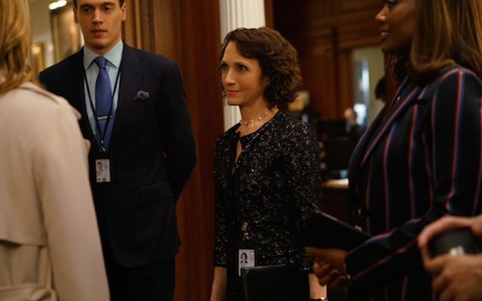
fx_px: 919
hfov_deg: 29.4
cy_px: 144
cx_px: 241
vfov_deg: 18.6
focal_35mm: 70
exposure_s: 1/100
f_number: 2.2
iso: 1600
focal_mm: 55
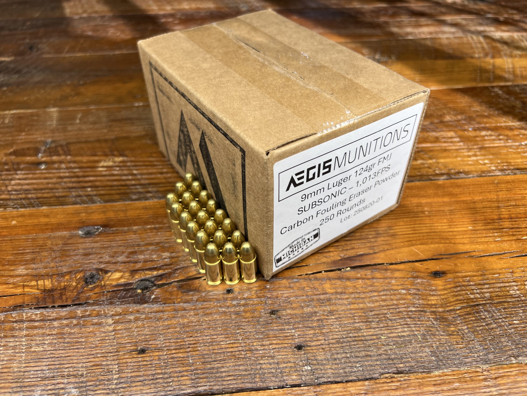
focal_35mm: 26
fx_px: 396
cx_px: 264
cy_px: 198
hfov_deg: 67.3
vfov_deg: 53.1
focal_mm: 5.7
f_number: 1.5
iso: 40
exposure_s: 1/261
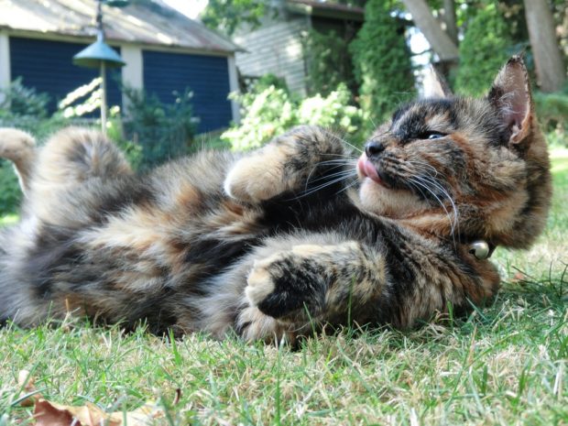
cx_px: 284
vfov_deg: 32.9
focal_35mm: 44
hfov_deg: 42.9
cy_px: 213
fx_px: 722
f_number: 3.4
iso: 100
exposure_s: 1/60
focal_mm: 7.9
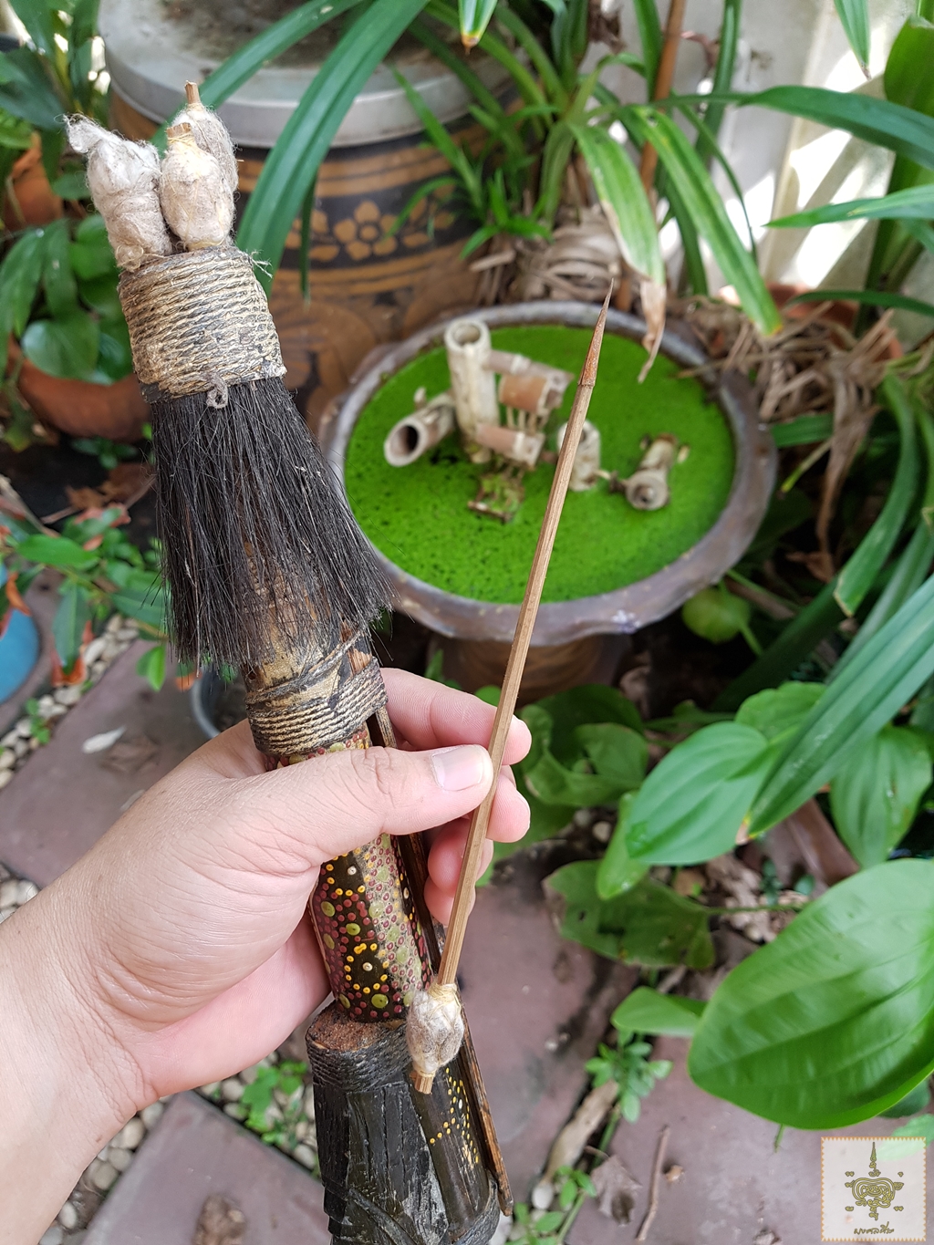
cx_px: 467
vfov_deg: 67.3
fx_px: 935
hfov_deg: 53.1
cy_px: 622
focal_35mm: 26
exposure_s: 1/120
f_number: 1.7
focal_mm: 4.2
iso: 80
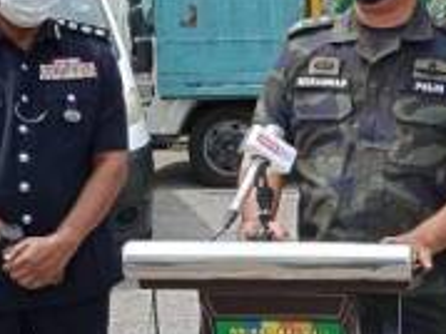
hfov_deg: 20.1
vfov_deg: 15.7
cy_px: 110
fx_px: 1210
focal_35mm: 94
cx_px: 466
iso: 106
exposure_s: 1/934
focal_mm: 3.37
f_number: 2.2
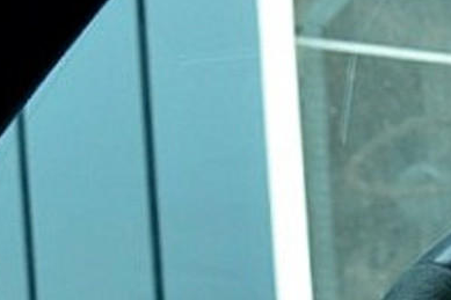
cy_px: 634
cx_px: 956
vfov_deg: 8.7
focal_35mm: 148
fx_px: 1853
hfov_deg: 12.0
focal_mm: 20
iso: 800
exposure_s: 1/60
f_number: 6.3
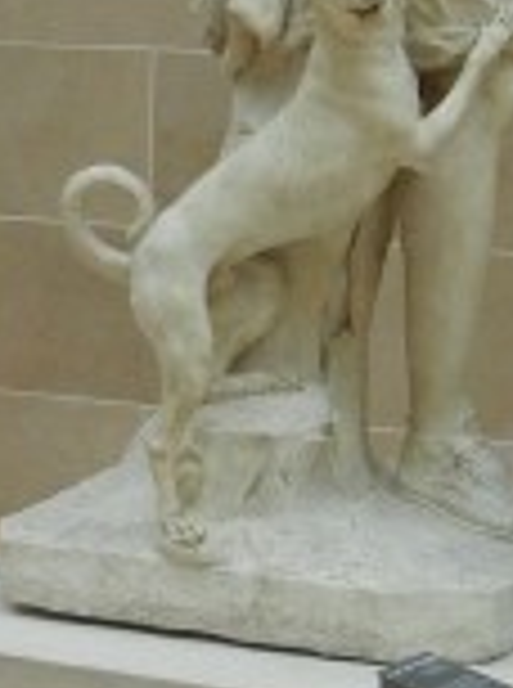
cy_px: 49
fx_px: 2996
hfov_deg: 9.8
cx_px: 310
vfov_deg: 13.0
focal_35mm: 151
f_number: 3.5
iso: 296
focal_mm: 5.4
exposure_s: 1/57.3
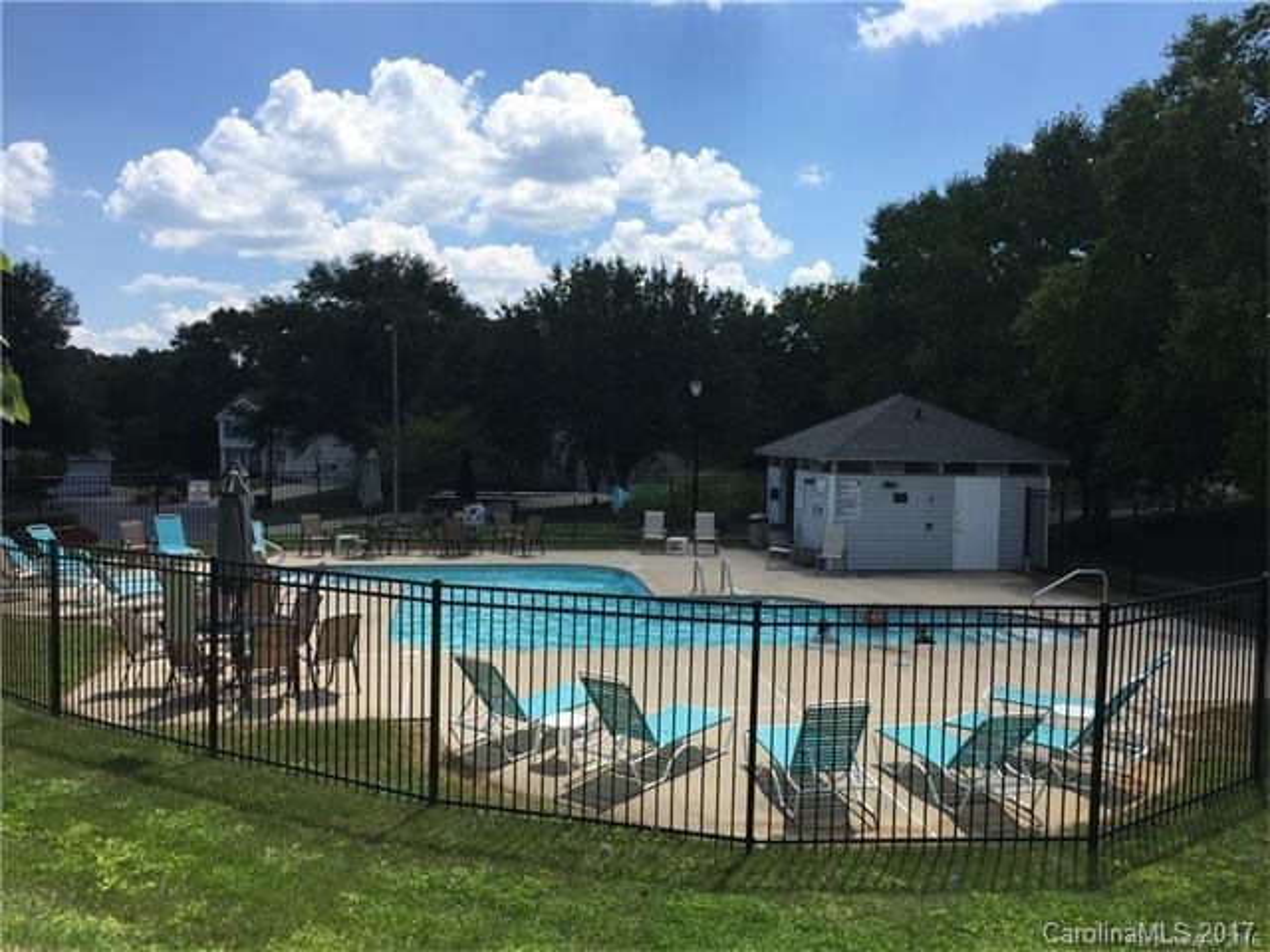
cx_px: 635
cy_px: 476
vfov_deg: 48.2
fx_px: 1064
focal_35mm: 29
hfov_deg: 61.7
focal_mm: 4.15
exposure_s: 1/2475
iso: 32
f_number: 2.2
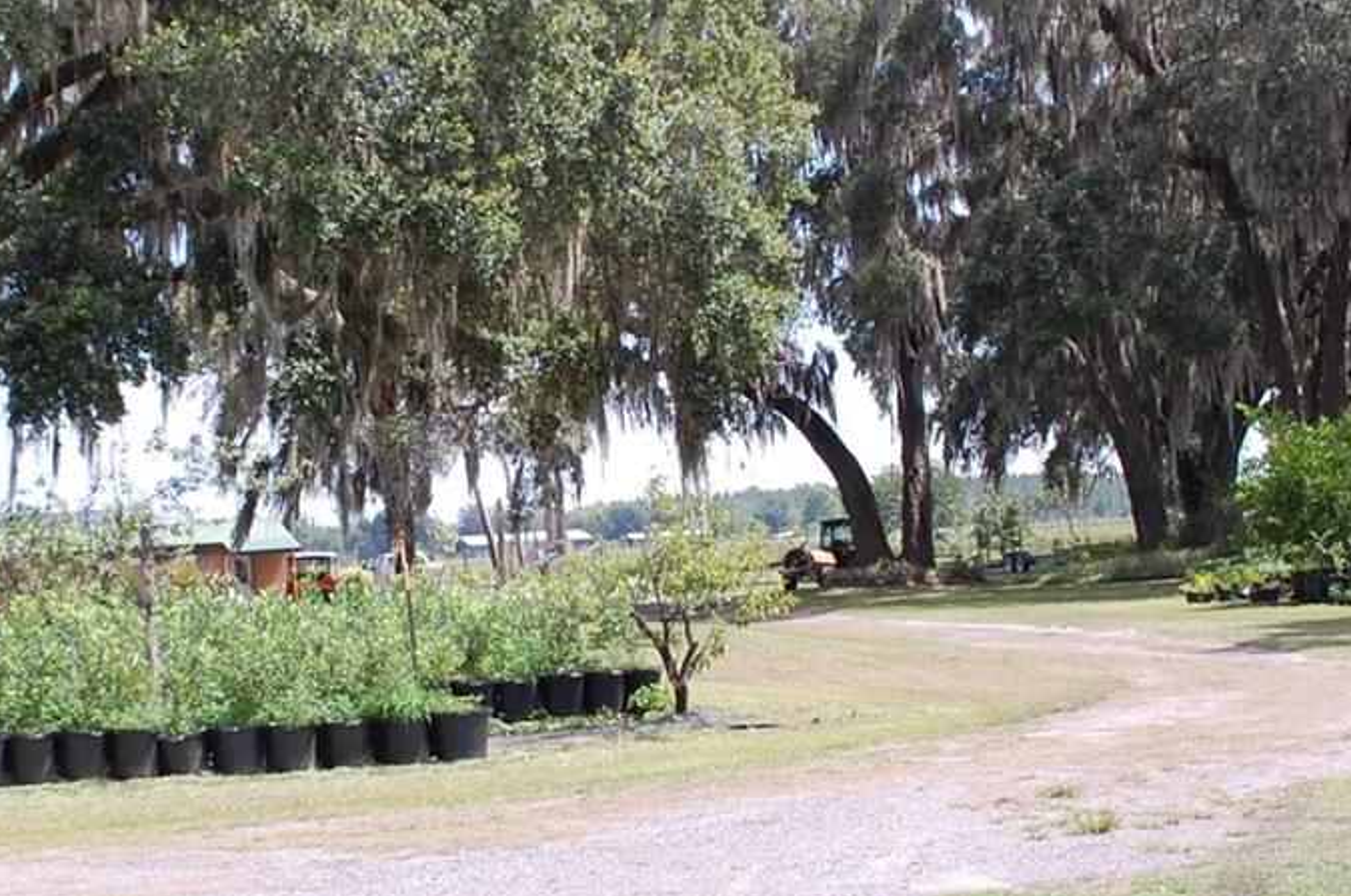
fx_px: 2398
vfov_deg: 21.2
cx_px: 426
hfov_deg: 31.2
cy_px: 453
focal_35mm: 64
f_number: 7.1
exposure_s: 1/200
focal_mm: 18
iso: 200
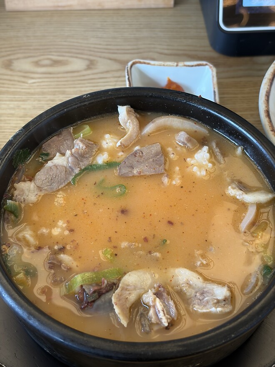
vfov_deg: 36.8
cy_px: 184
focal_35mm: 52
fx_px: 551
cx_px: 138
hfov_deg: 28.0
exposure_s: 1/60
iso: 32
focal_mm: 5.96
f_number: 1.6
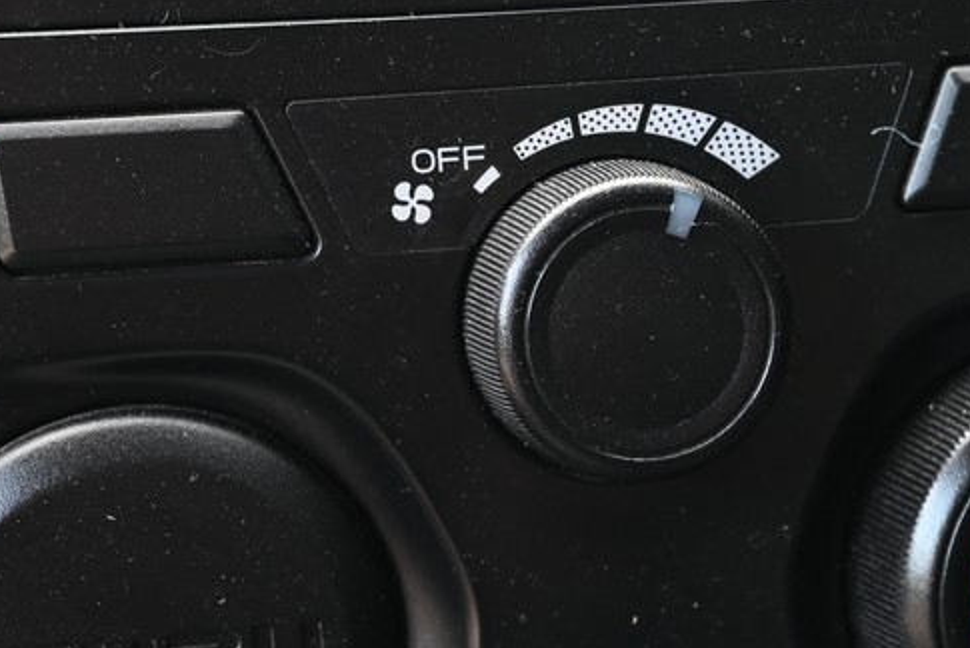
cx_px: 656
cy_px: 488
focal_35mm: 93
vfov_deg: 14.7
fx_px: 2507
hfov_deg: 21.8
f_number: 6.3
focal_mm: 41
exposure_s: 1/30
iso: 400
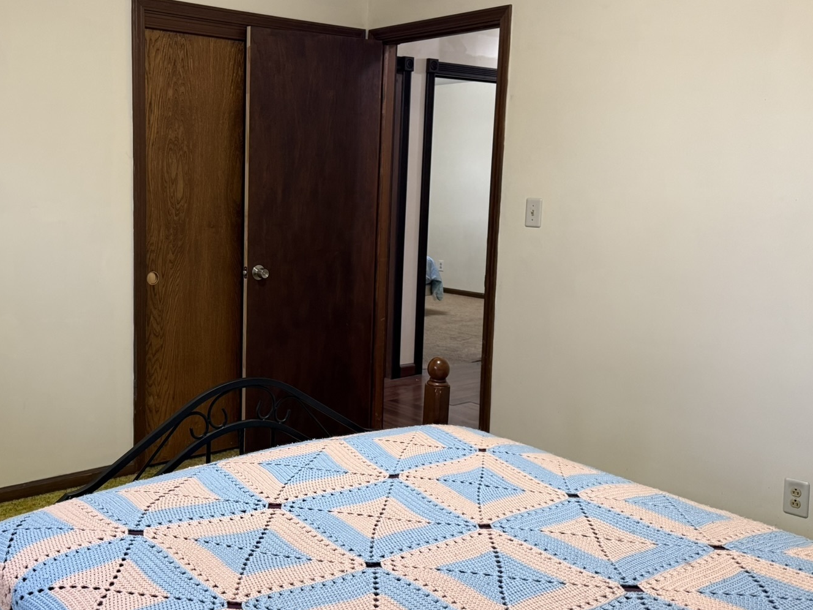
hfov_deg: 49.3
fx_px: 869
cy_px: 281
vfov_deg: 38.6
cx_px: 272
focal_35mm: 37
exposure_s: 1/60
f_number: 1.78
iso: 320
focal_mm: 6.76
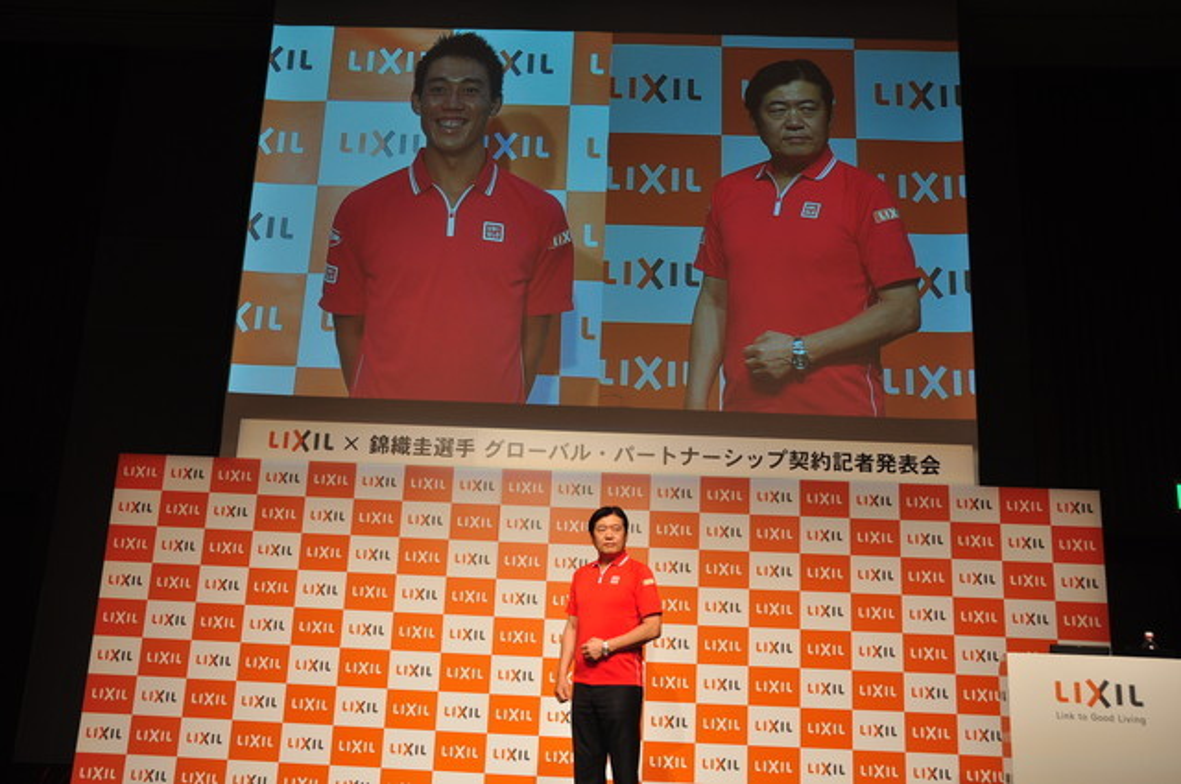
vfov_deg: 39.9
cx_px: 590
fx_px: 1081
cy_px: 392
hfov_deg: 57.3
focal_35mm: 33
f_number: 5.6
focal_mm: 22
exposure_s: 1/50
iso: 320
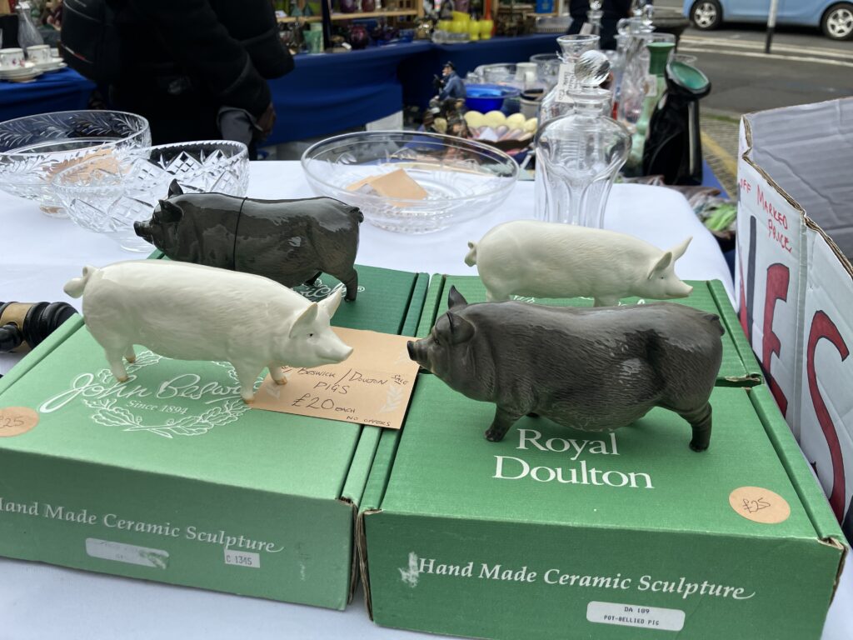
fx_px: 690
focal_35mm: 28
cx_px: 426
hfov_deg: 63.4
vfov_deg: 49.7
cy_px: 320
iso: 32
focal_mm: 3.99
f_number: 1.8
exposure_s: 1/552
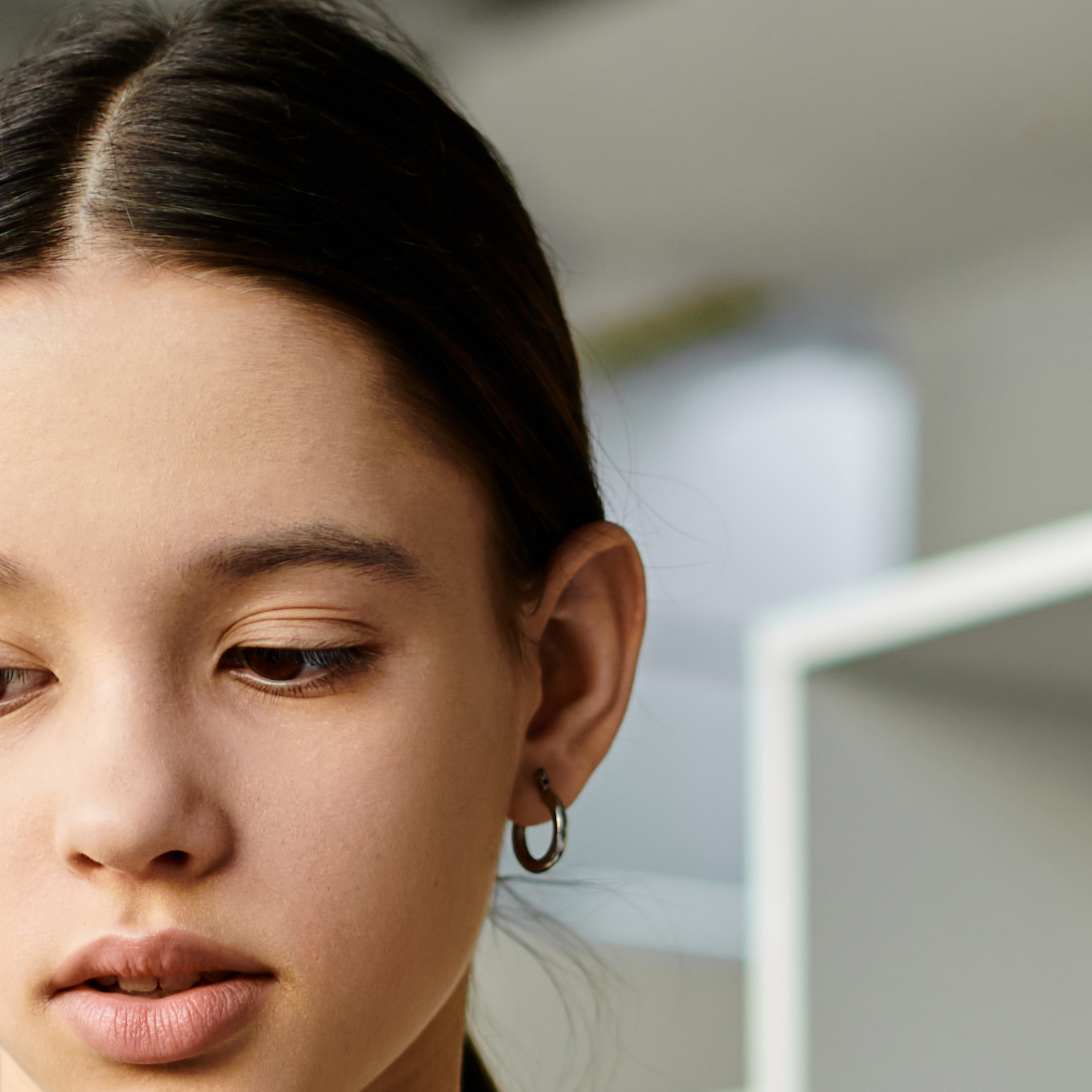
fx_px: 6460
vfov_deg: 9.3
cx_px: 426
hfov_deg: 9.7
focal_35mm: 181
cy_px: 1785
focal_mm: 35
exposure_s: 1/250
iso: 200
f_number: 2.5
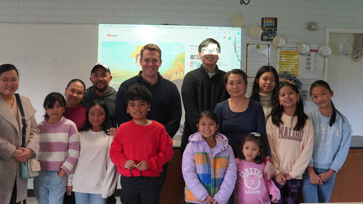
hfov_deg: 38.0
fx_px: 520
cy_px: 114
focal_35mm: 54
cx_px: 114
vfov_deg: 22.2
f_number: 4
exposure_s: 1/160
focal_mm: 24
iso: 1250
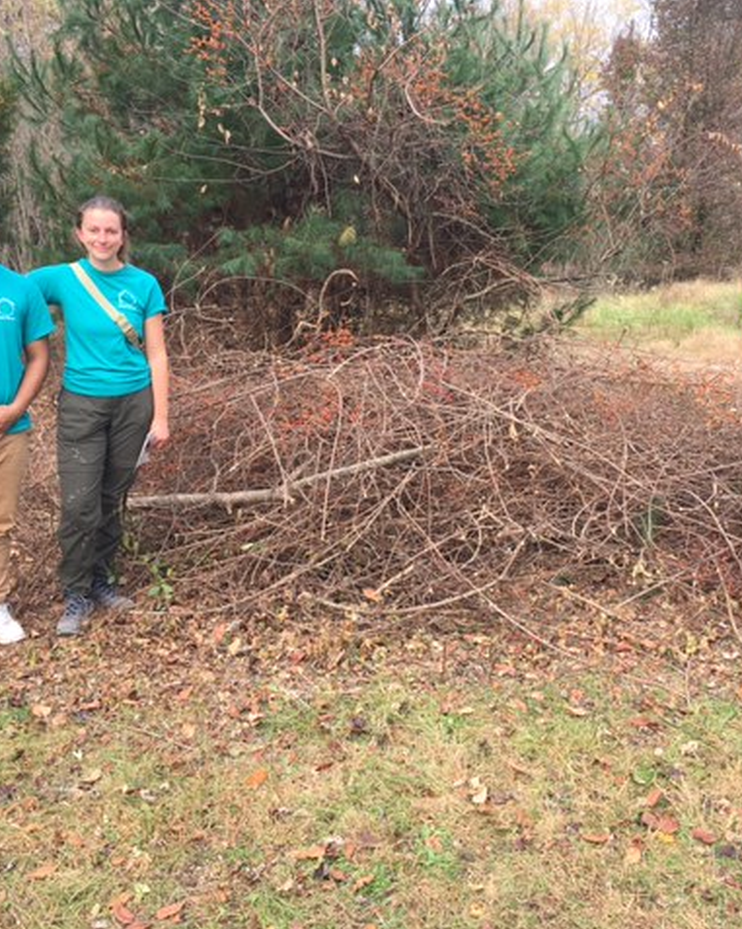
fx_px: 1044
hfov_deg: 39.1
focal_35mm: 38
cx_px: 391
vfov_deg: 48.0
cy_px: 465
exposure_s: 1/246
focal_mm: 4.15
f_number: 2.2
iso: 25
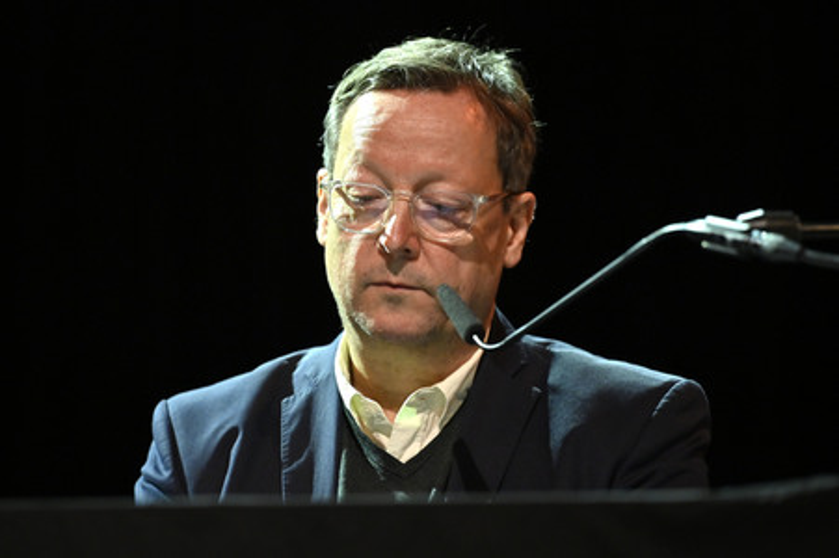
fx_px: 4658
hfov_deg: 10.3
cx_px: 420
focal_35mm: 200
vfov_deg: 6.9
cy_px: 279
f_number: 2.8
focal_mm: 200
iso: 2000
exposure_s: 1/400
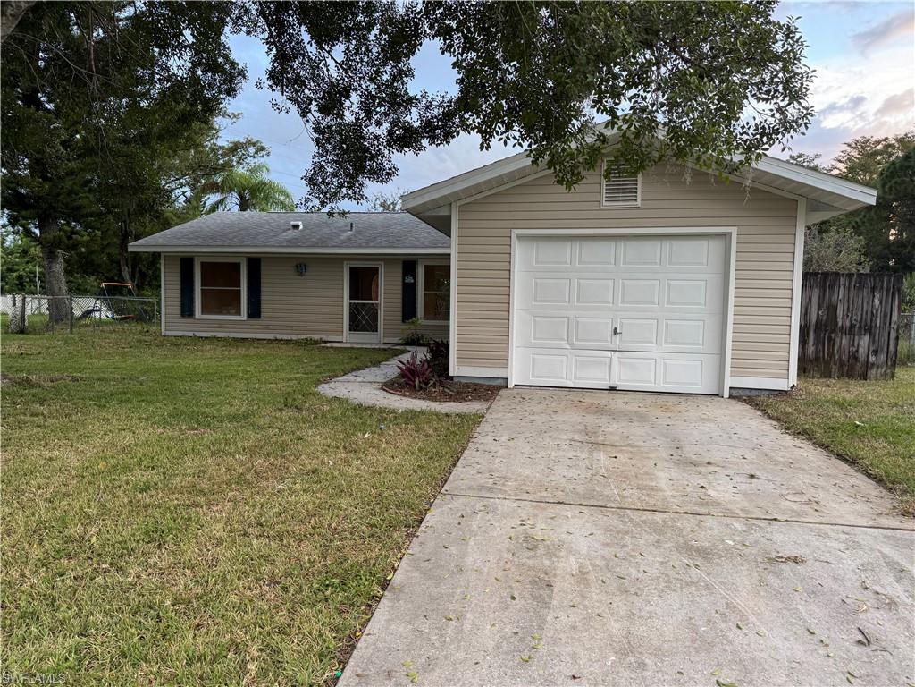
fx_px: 634
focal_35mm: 24
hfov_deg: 71.6
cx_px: 458
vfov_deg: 56.8
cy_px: 344
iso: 80
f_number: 1.78
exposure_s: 1/121
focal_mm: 6.76
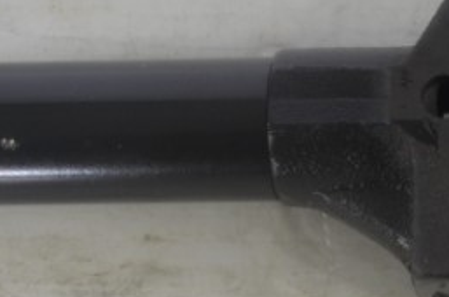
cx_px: 521
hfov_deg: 16.2
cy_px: 136
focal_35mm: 122
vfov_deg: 11.2
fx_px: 1518
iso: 400
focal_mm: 18
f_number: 4
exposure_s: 1/60
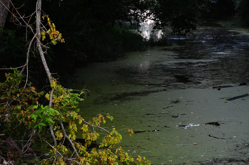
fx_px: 725
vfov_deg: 13.0
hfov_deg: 19.5
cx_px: 124
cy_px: 82
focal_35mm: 105
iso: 400
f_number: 4
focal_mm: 70
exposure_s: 1/125
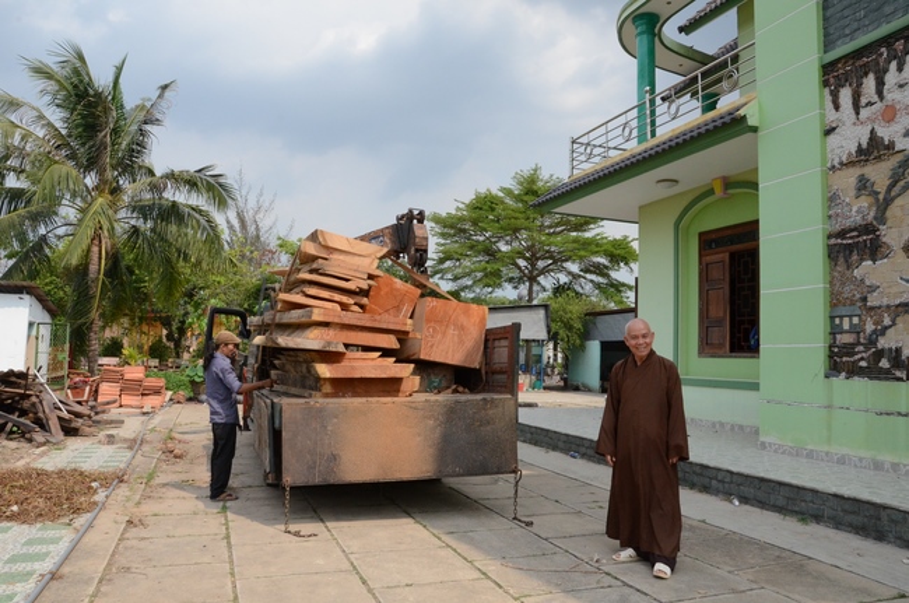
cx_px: 454
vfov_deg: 47.8
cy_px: 302
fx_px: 681
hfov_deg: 67.5
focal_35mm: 27
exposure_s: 1/1000
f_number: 16
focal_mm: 18
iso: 1600
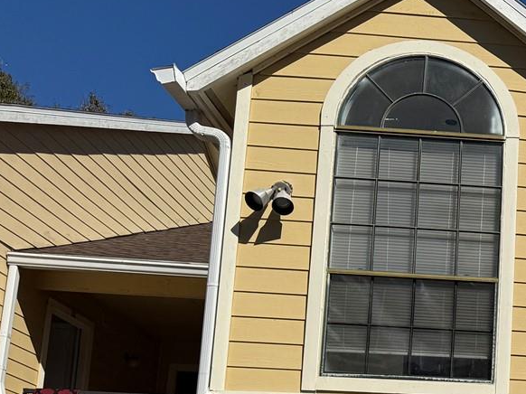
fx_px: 1002
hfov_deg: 25.0
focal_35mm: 66
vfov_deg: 20.9
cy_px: 458
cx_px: 706
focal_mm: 6.76
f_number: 1.78
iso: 80
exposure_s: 1/9091
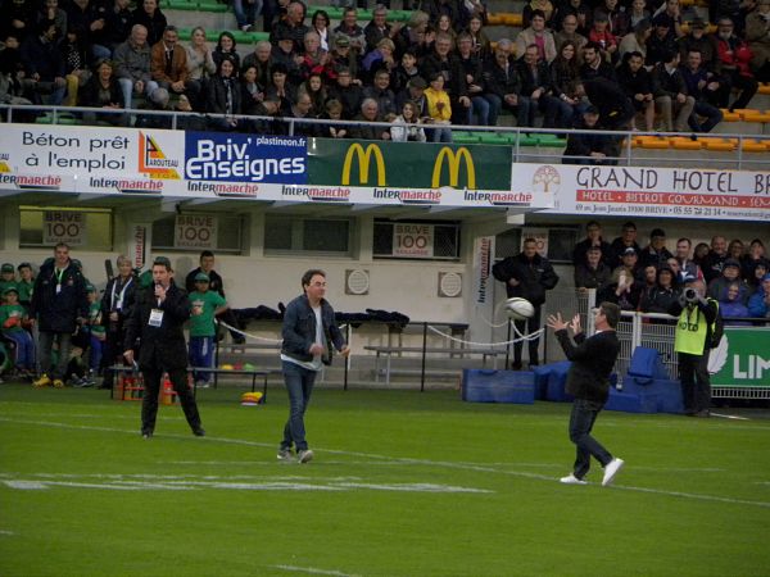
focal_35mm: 377
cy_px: 288
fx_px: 8386
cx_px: 385
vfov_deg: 3.9
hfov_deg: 5.3
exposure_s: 1/99.4
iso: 400
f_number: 5
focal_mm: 67.2
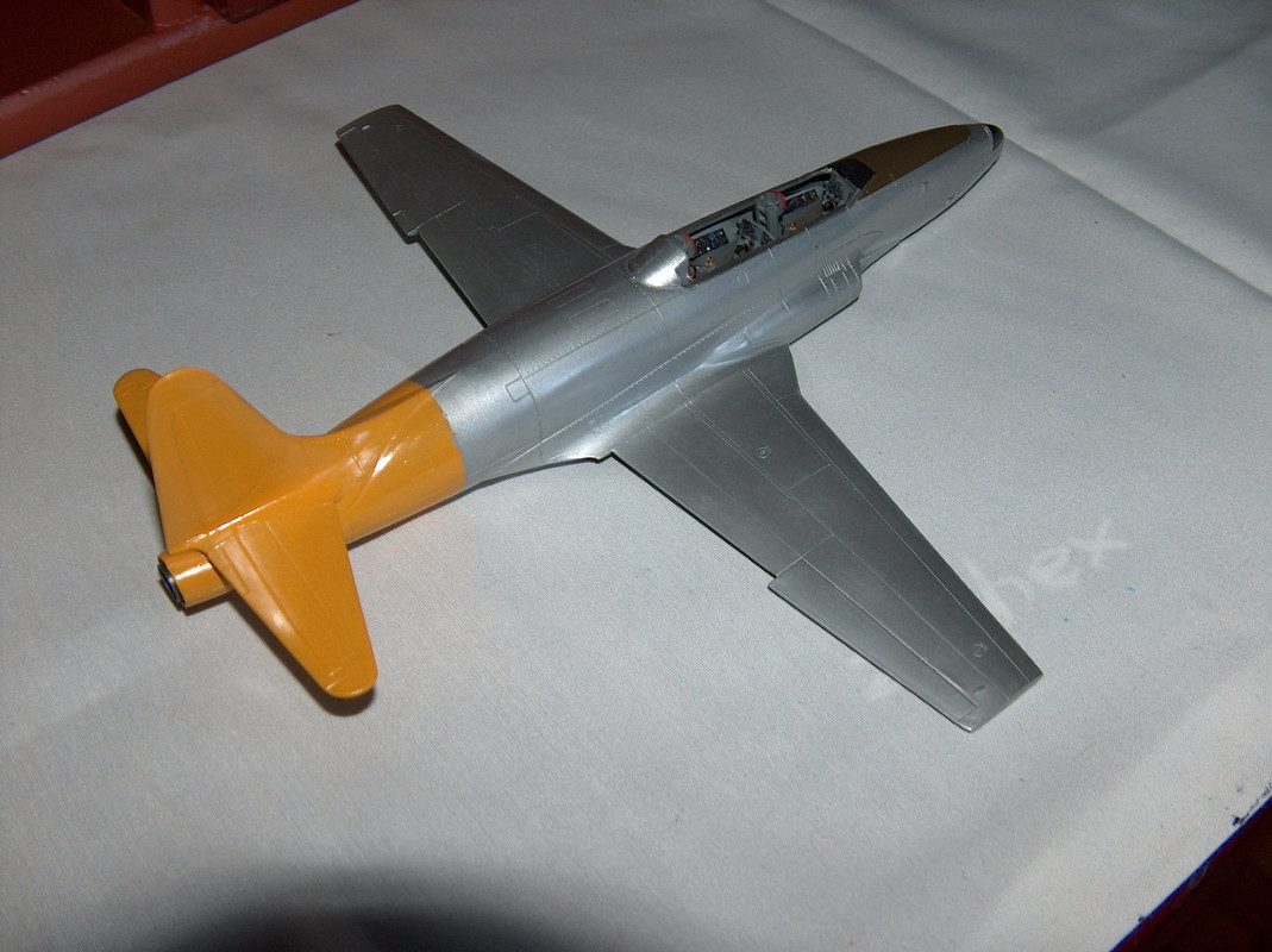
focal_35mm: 37
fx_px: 1359
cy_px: 476
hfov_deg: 50.2
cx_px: 636
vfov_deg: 38.6
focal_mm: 7.6
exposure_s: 1/60
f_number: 2.8
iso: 100
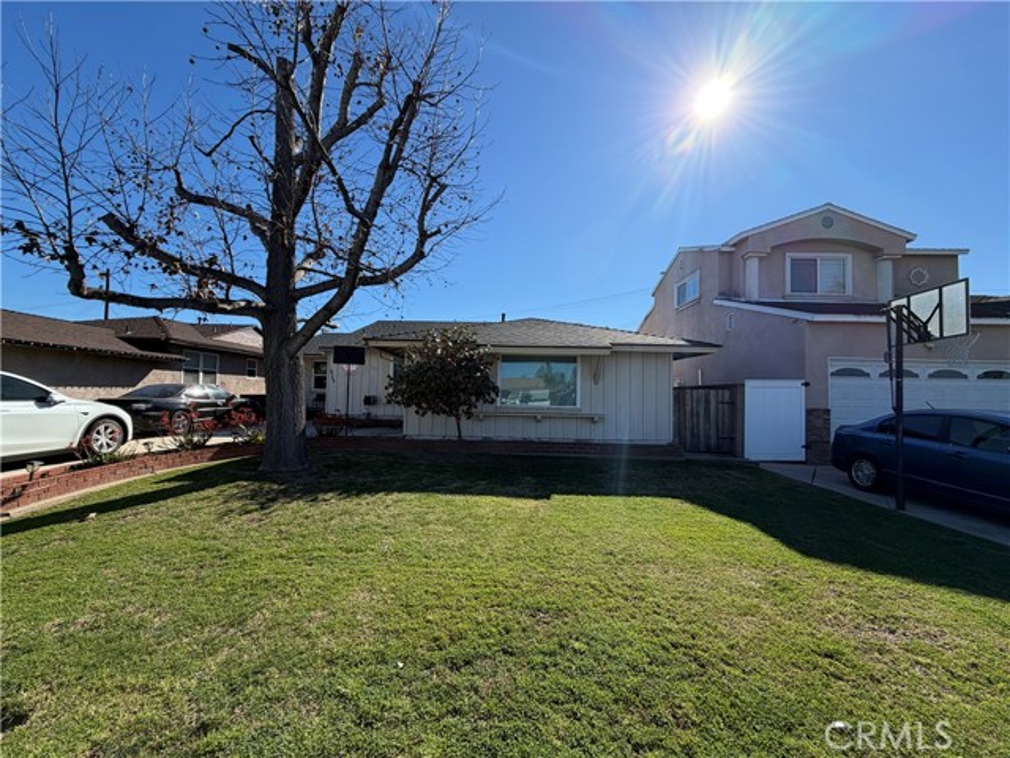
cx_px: 505
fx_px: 408
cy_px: 379
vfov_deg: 85.7
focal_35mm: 14
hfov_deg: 102.1
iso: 25
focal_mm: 2.22
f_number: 2.2
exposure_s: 1/770
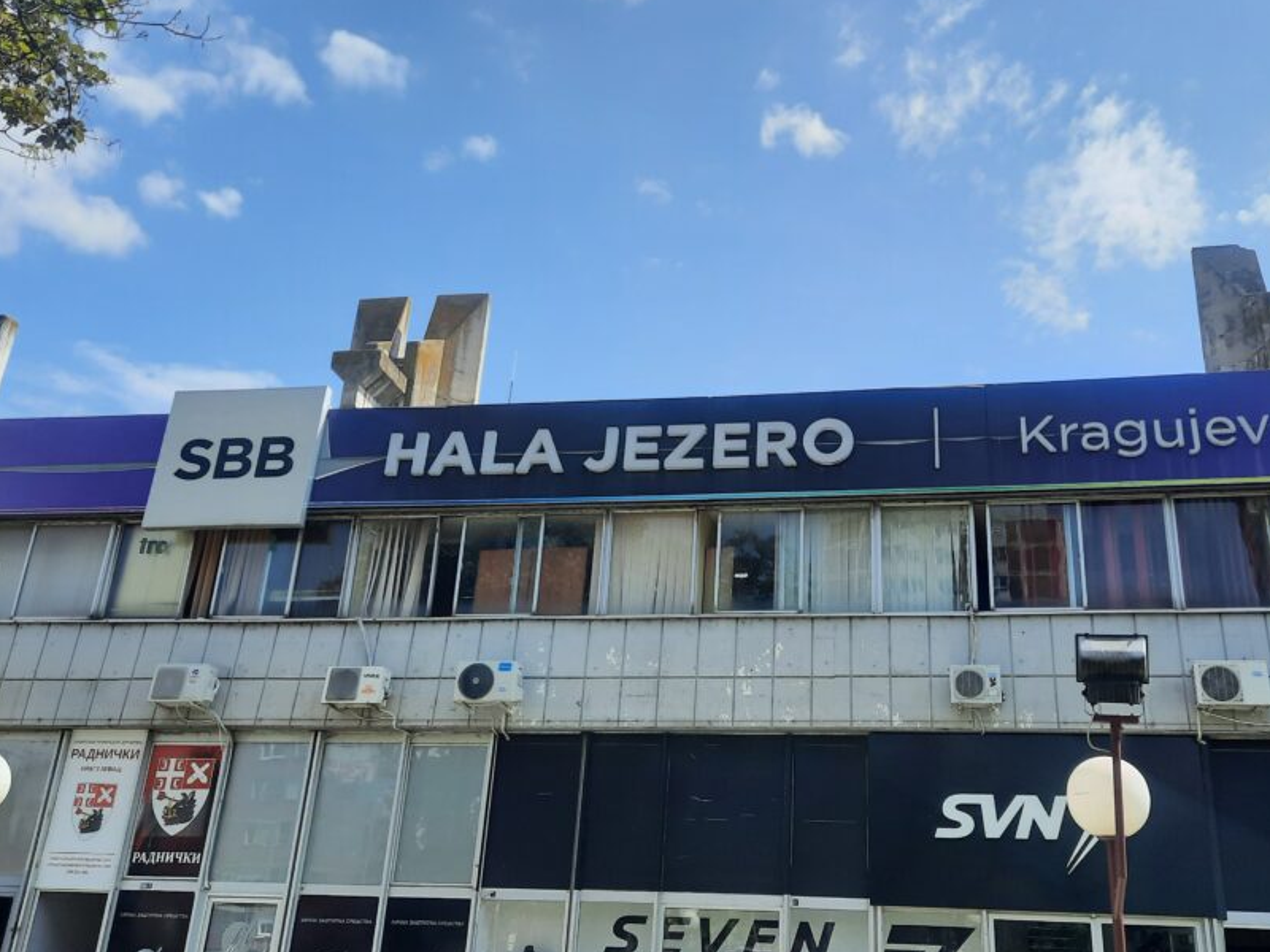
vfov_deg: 44.1
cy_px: 500
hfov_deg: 56.6
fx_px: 1174
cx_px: 733
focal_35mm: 32
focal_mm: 4.6
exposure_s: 1/1147
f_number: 2
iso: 32
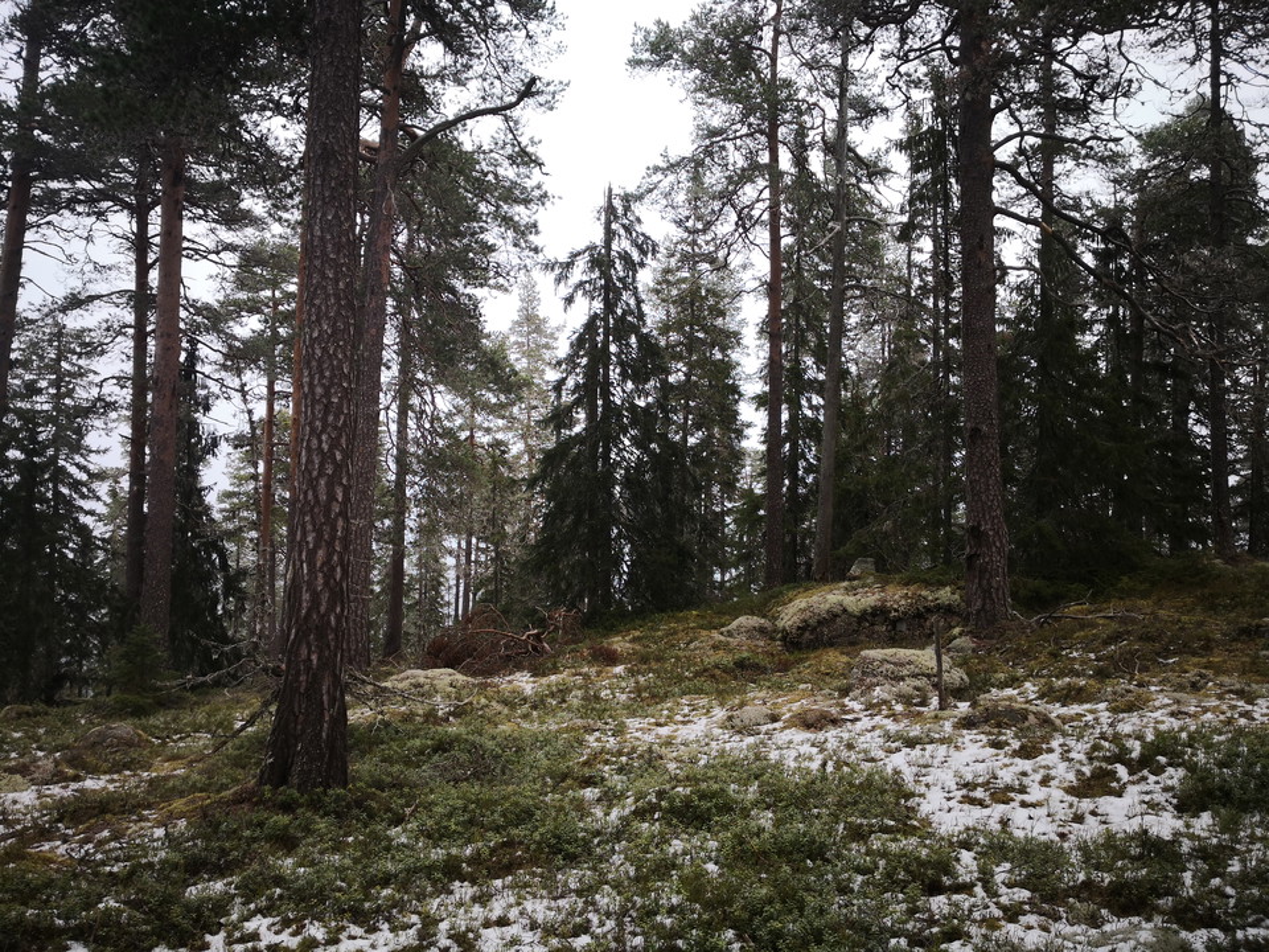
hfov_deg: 65.3
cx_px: 634
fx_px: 990
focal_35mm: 27
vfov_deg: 51.4
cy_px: 476
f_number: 1.6
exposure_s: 1/123
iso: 50
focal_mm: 3.95
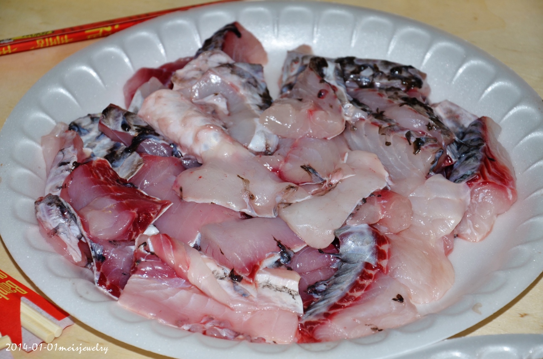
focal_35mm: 138
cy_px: 180
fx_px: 2077
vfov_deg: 9.9
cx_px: 272
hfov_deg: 14.9
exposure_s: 1/200
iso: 200
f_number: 8
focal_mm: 92
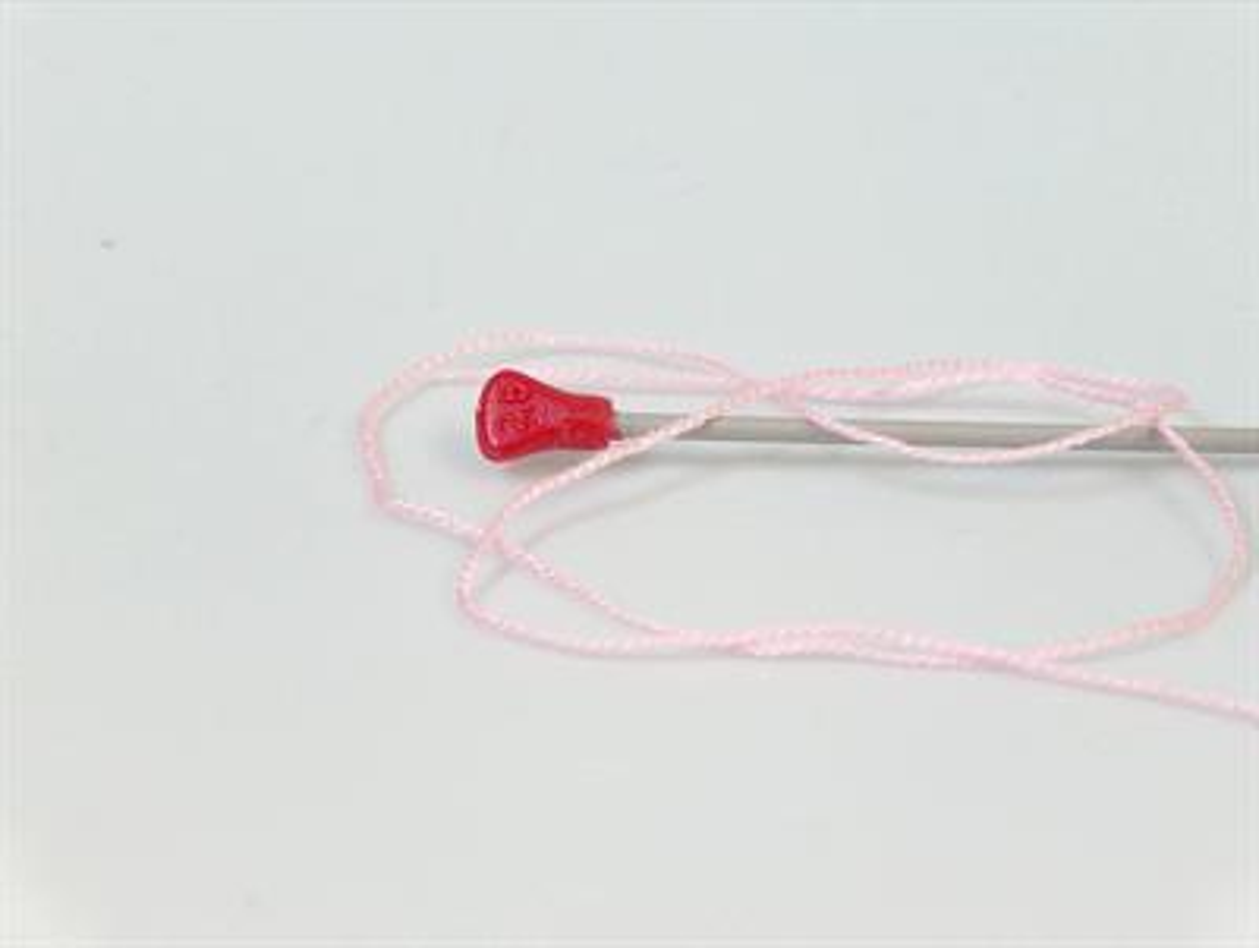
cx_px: 630
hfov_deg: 23.3
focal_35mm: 84
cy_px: 474
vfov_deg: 17.6
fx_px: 3059
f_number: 2.9
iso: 200
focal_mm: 17.25
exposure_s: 1/52.3
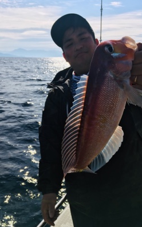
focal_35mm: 31
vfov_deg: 61.2
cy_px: 114
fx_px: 192
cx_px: 67
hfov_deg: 40.6
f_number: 2.2
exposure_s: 1/4049
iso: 25
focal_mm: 4.15
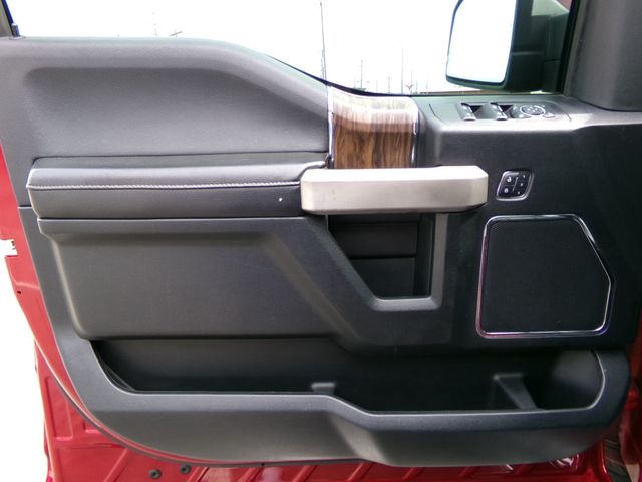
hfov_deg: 71.6
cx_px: 321
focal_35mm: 24
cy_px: 241
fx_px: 445
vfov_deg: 56.8
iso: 106
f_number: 3.7
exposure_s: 1/60
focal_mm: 4.3
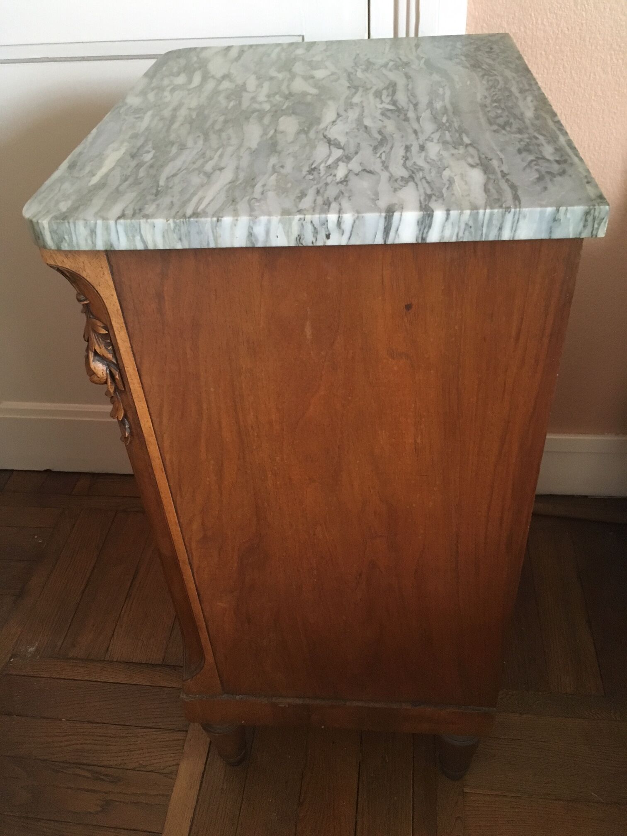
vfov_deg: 61.7
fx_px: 700
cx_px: 314
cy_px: 418
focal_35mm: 29
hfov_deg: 48.2
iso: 200
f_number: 2.2
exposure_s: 1/25
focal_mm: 4.15
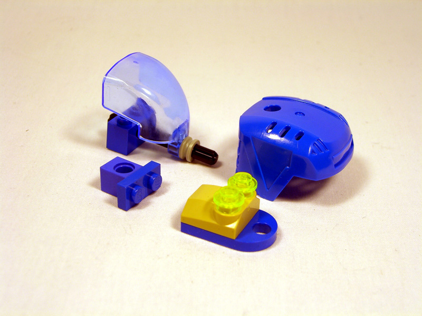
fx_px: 695
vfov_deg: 25.7
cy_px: 158
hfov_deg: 33.8
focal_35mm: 57
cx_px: 211
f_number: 3.6
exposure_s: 1/60
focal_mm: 11.8
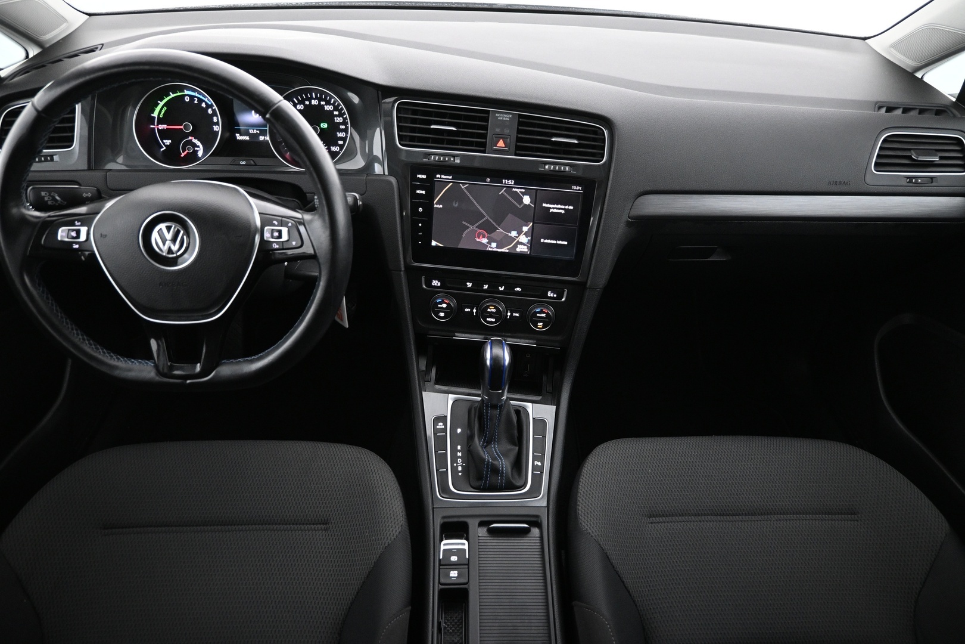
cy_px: 322
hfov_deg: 73.7
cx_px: 482
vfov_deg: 53.1
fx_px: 643
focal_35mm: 24
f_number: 3.5
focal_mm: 16
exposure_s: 1/20
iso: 1600
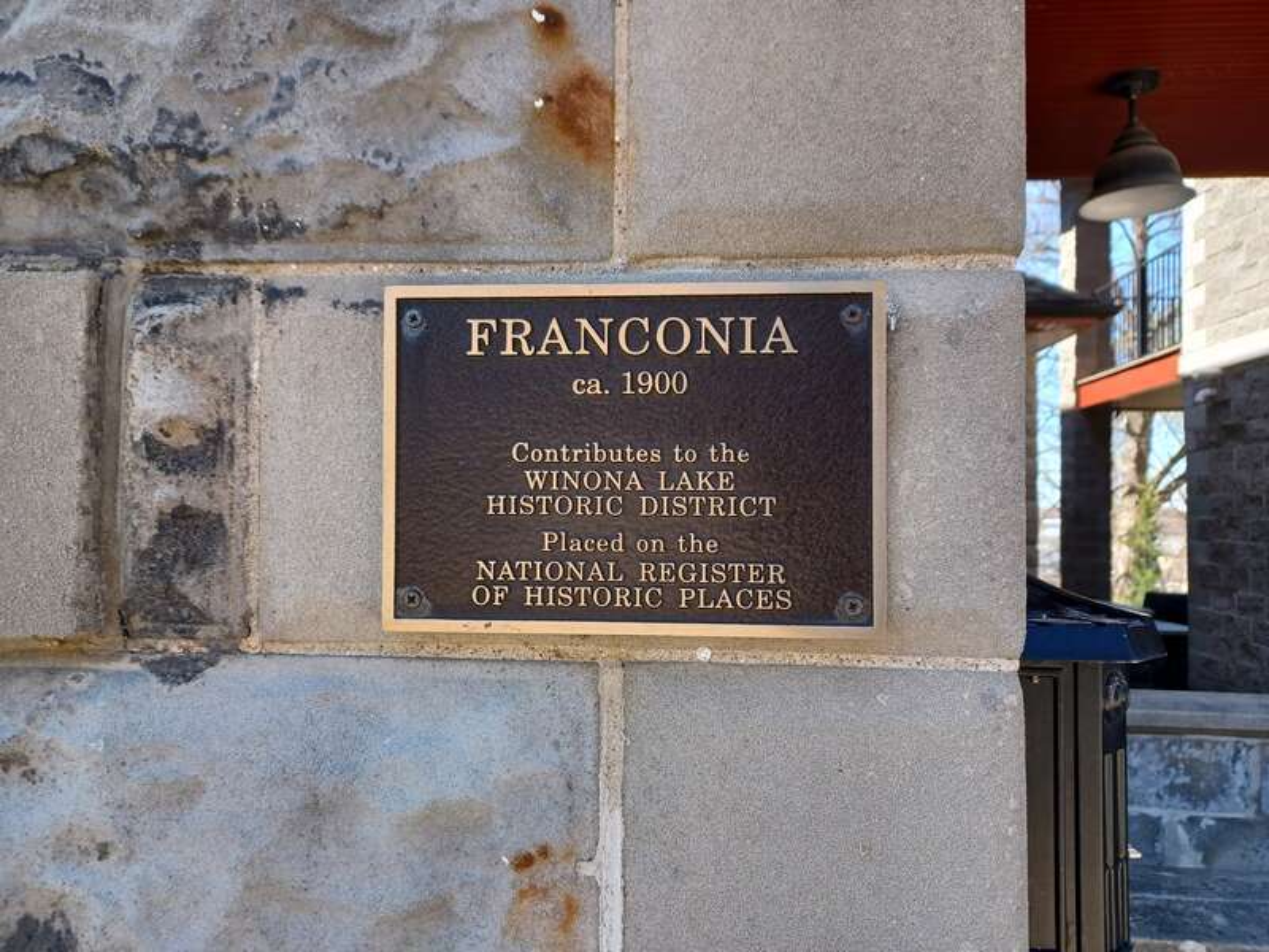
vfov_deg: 54.9
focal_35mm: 25
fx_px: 916
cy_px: 476
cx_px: 634
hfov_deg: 69.4
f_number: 1.8
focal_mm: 4.6
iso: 50
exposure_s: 1/120
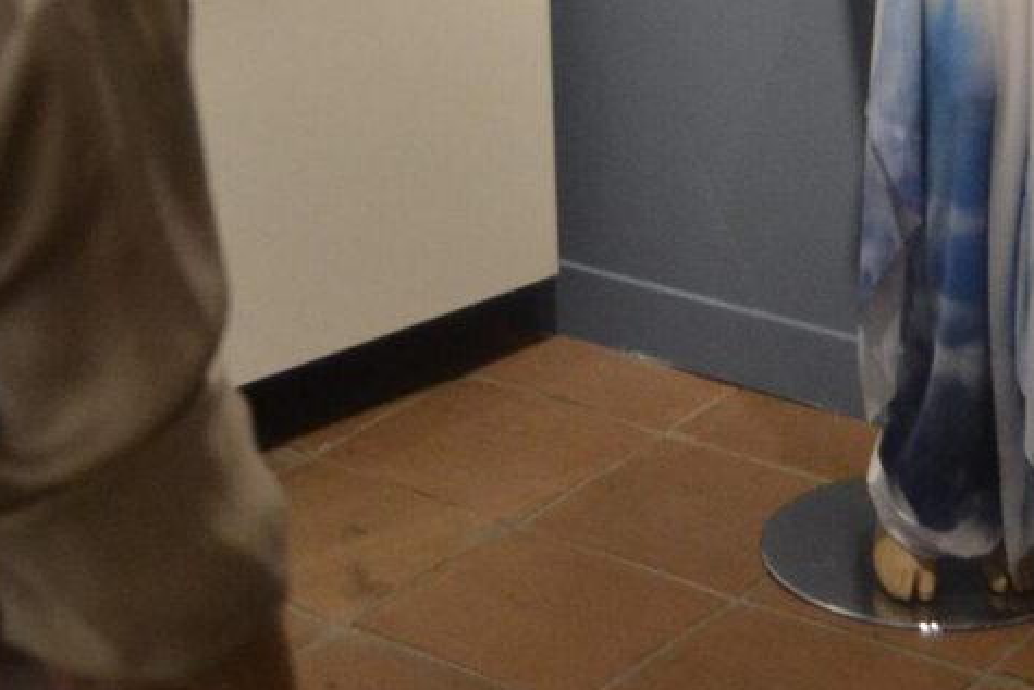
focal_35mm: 101
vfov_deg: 12.6
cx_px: 466
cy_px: -443
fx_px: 2902
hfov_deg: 20.2
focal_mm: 20
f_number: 3.5
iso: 1250
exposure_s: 1/60
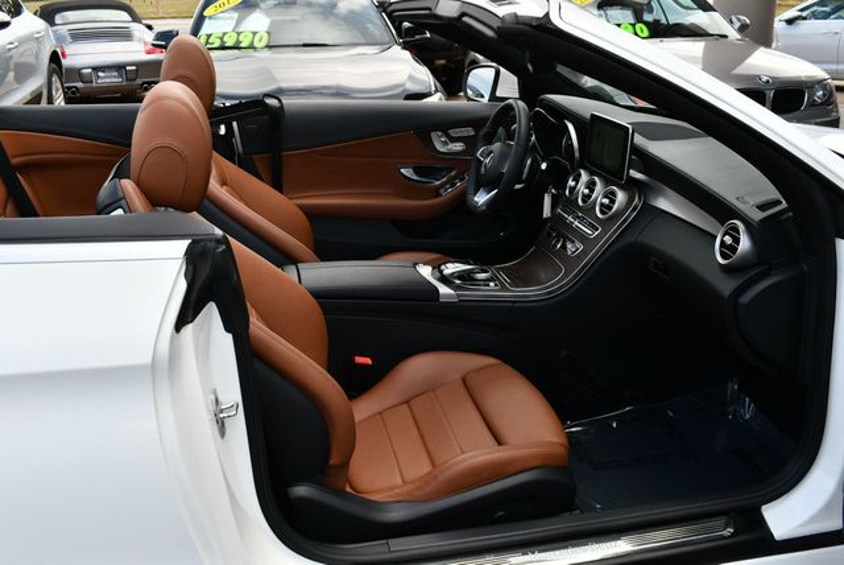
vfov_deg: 36.9
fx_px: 845
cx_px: 422
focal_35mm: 36
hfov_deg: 53.1
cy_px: 282
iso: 200
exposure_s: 1/250
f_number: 7.1
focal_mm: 18
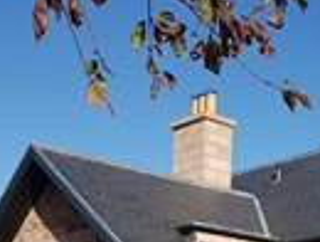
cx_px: 288
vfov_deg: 17.0
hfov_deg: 23.7
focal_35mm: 80
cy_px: 346
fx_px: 741
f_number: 1.7
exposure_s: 1/2192
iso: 40
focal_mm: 4.2
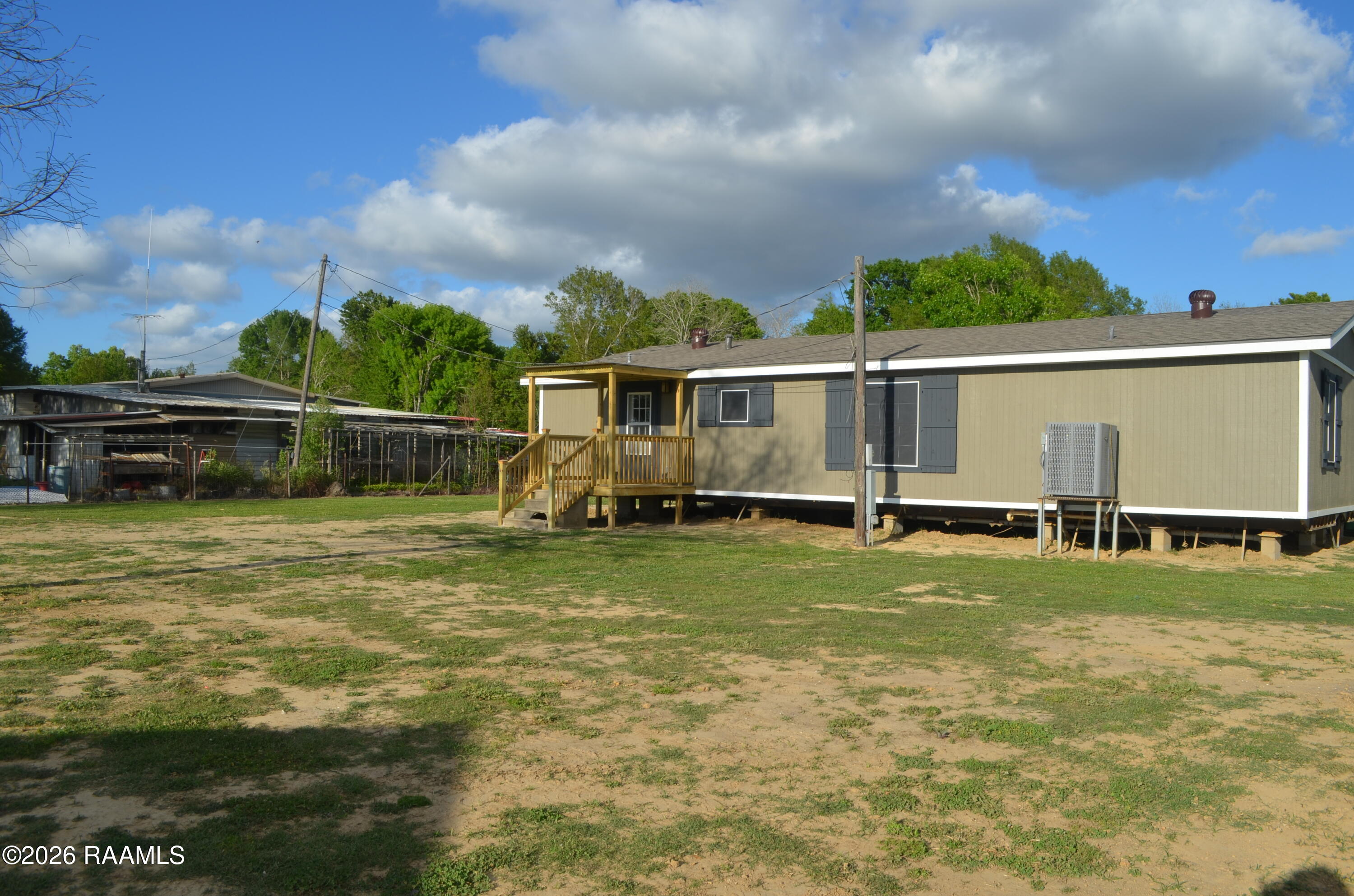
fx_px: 1013
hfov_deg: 67.5
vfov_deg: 47.7
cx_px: 677
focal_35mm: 27
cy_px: 448
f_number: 9
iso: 100
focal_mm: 18
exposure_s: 1/320
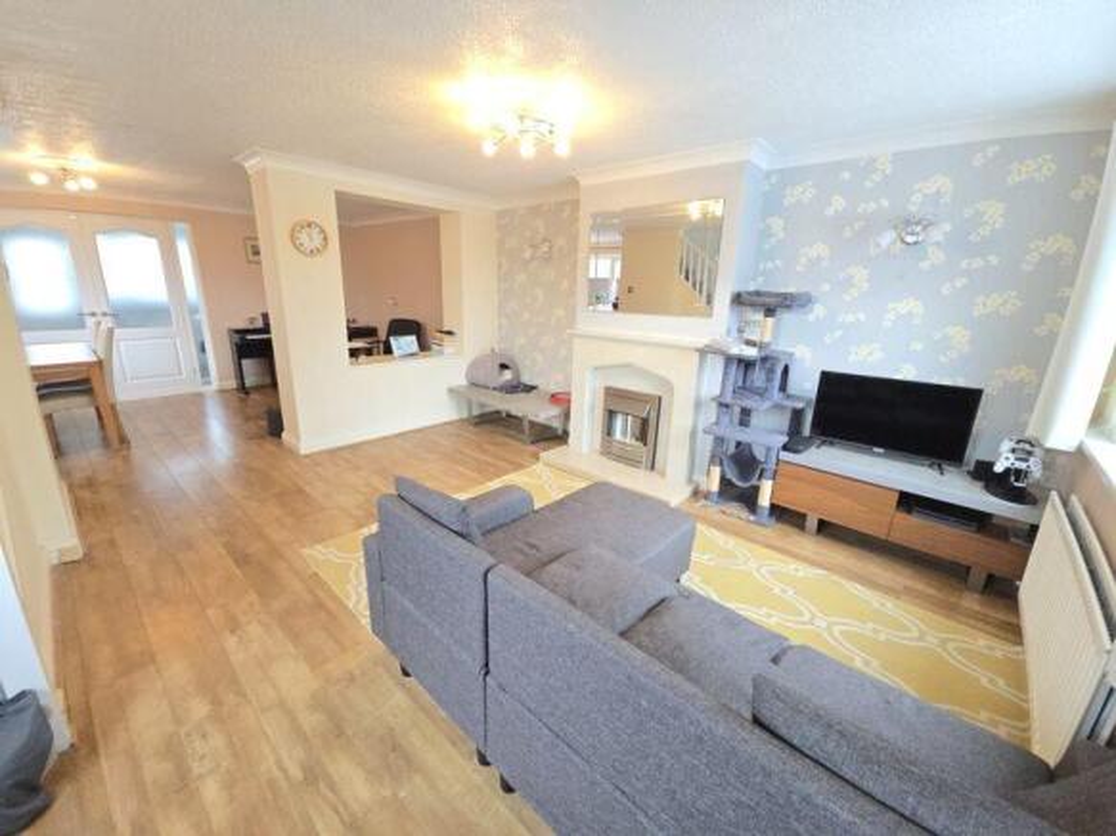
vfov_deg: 89.9
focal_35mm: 13
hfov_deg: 106.2
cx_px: 558
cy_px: 418
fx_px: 419
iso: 250
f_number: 2.2
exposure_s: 1/50
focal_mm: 2.2
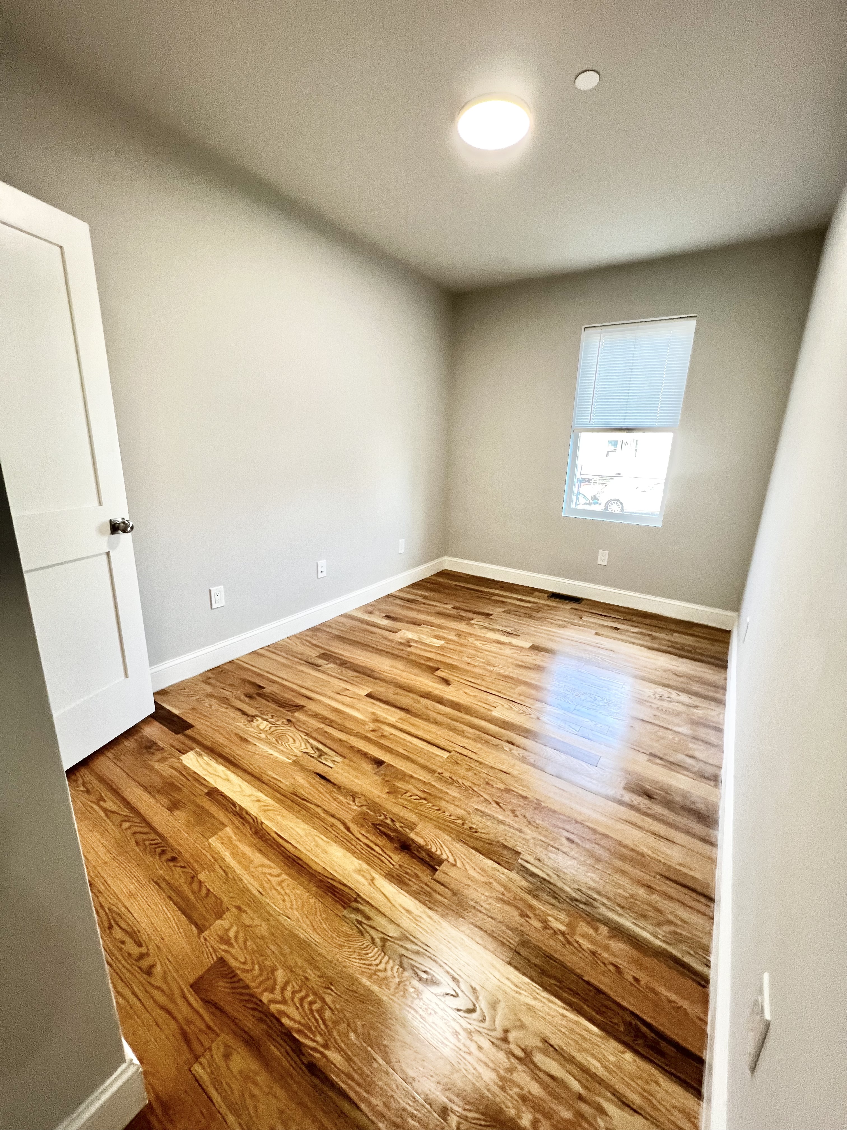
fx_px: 424
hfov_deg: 89.9
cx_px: 424
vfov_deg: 106.2
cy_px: 565
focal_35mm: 13
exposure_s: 1/120
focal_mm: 1.57
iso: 200
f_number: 1.8
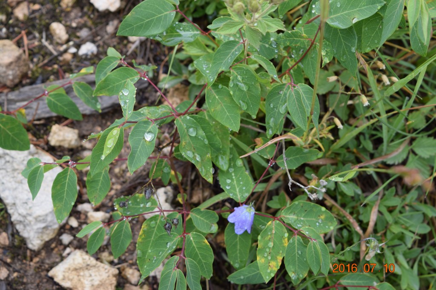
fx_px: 872
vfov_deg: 18.9
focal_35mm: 72
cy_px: 145
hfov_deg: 28.1
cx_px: 218
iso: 400
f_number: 8
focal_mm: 48
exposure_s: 1/250
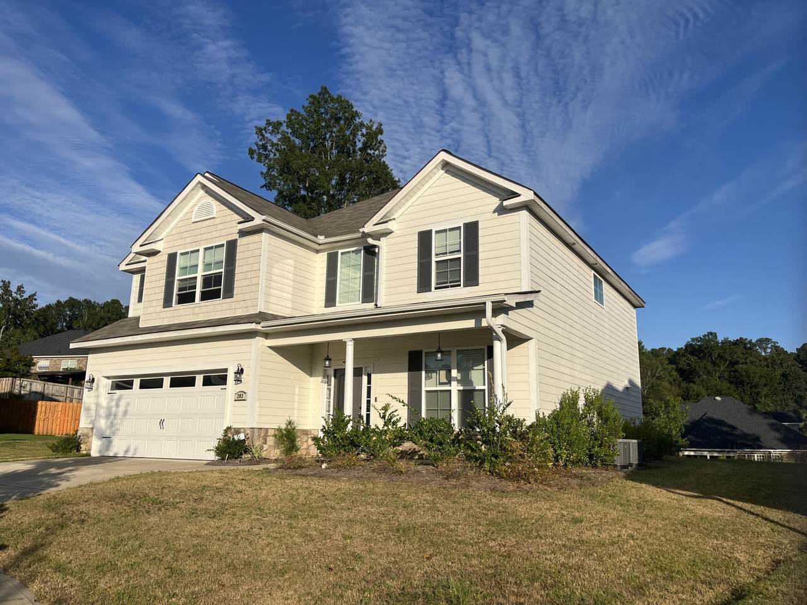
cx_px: 404
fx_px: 606
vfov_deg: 53.1
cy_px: 302
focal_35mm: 26
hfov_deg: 67.3
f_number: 1.6
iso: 50
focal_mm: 5.1
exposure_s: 1/5848
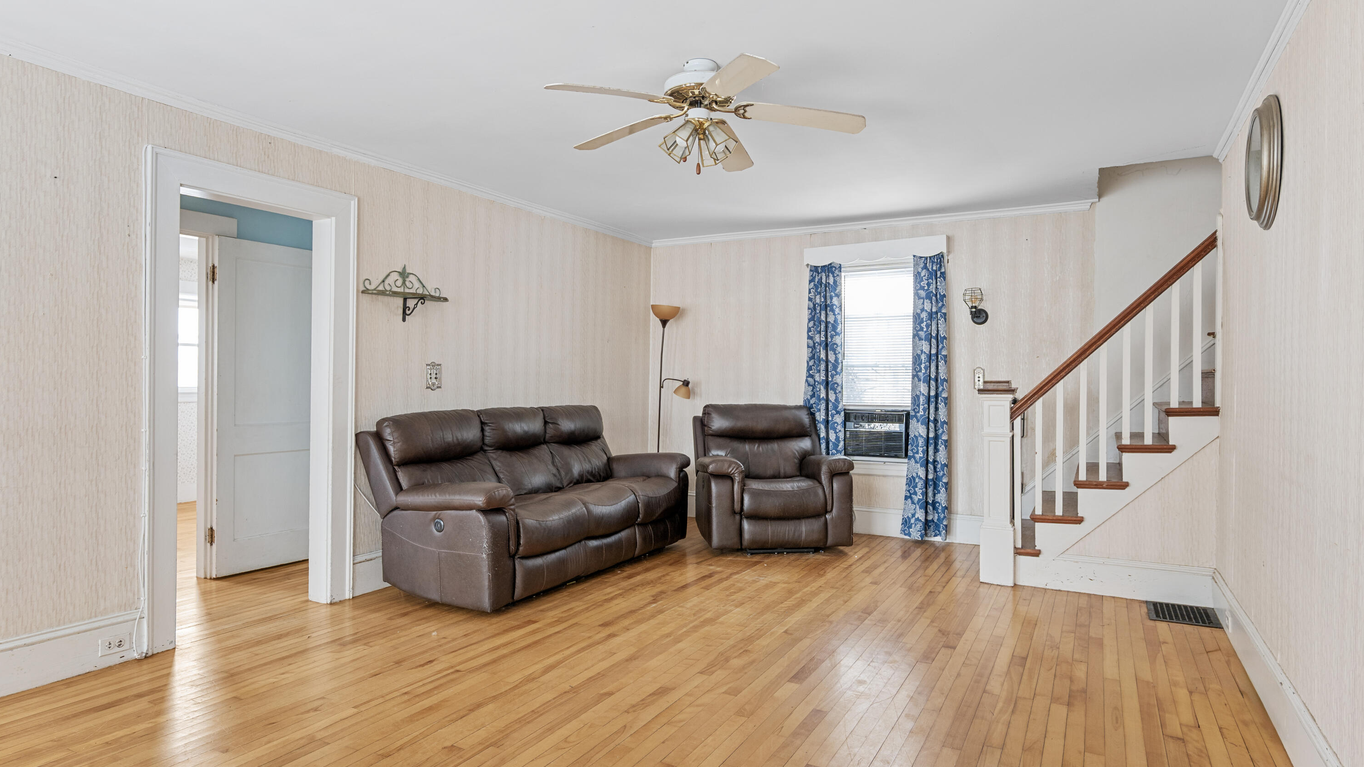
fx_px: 723
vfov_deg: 55.8
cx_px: 680
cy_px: 410
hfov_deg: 86.6
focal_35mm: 20
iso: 640
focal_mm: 19
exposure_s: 1/3
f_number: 8
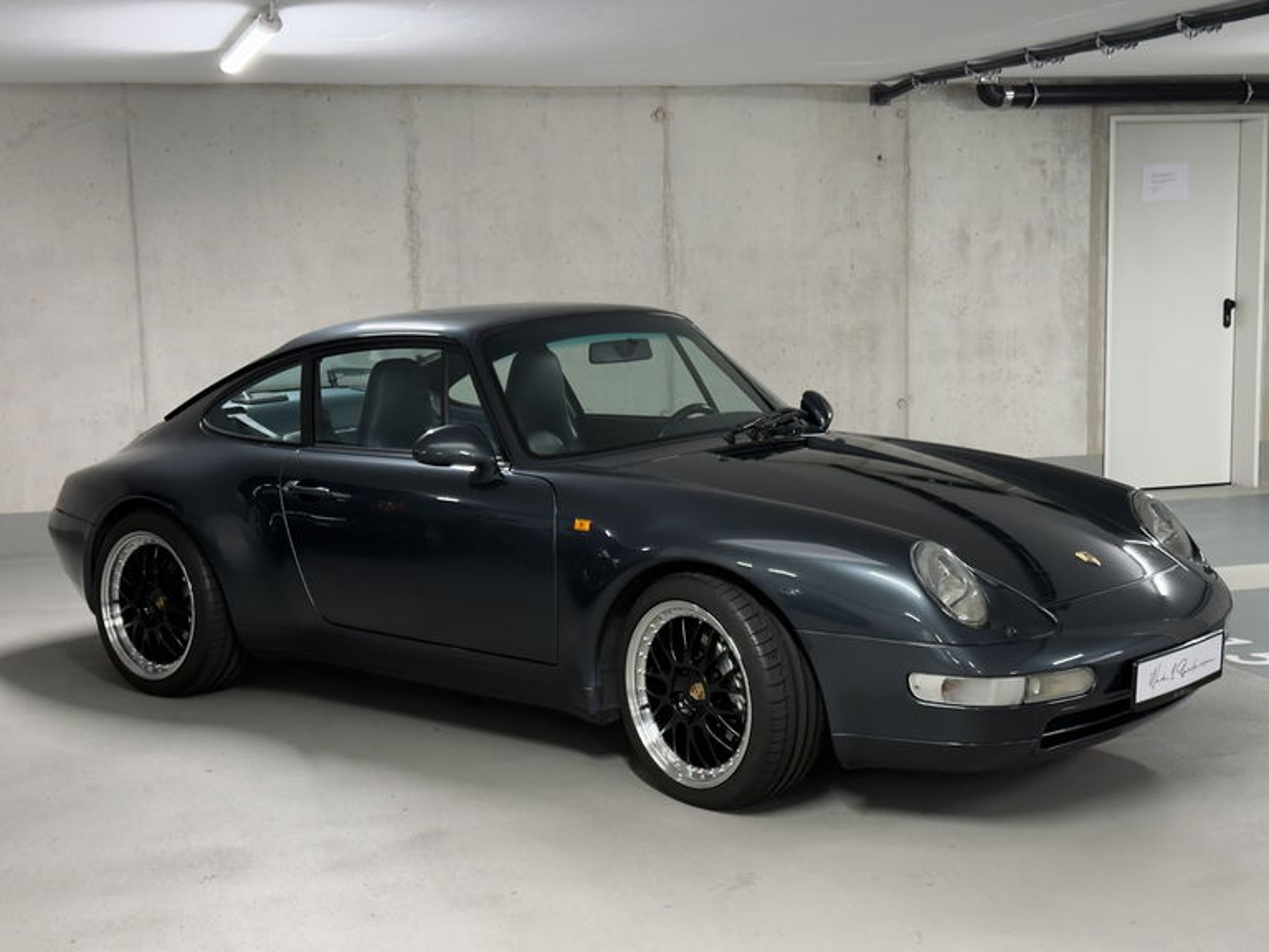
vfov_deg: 30.3
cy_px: 476
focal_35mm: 48
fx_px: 1760
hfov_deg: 39.7
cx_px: 634
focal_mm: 6.76
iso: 200
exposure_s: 1/50
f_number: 1.78
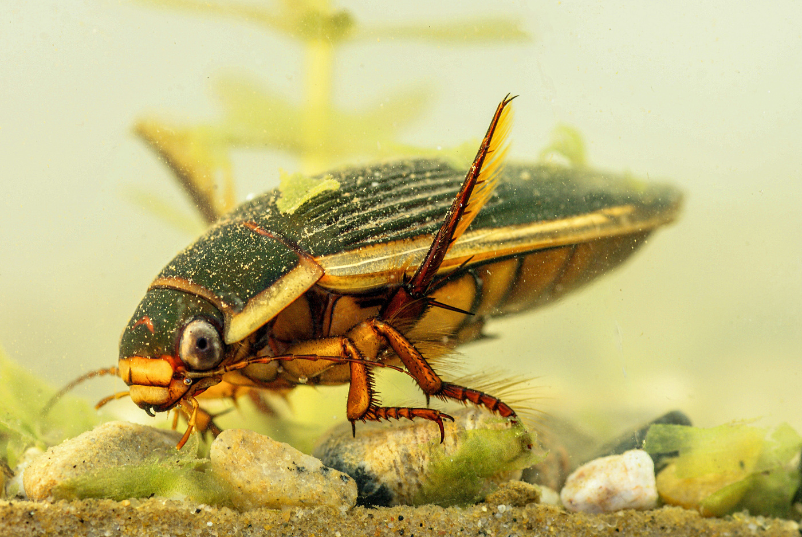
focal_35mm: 135
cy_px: 268
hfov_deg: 15.2
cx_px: 401
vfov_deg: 10.2
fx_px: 3011
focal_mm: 90
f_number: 8
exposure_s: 1/60
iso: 400
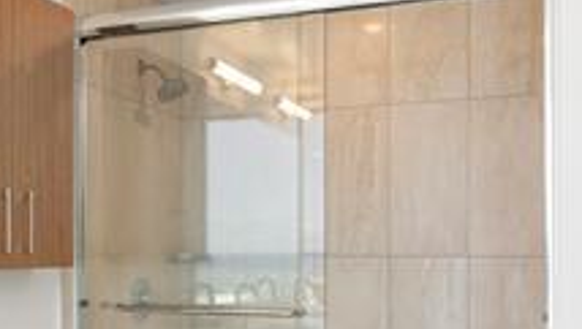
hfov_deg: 40.9
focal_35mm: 50
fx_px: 773
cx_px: 204
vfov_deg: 23.7
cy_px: 266
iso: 200
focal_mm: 16
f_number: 10
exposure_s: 1/6
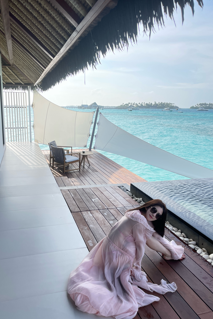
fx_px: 248
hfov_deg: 46.3
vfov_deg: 65.5
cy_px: 155
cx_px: 91
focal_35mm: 28
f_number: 1.6
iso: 32
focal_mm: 4.2
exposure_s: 1/1715
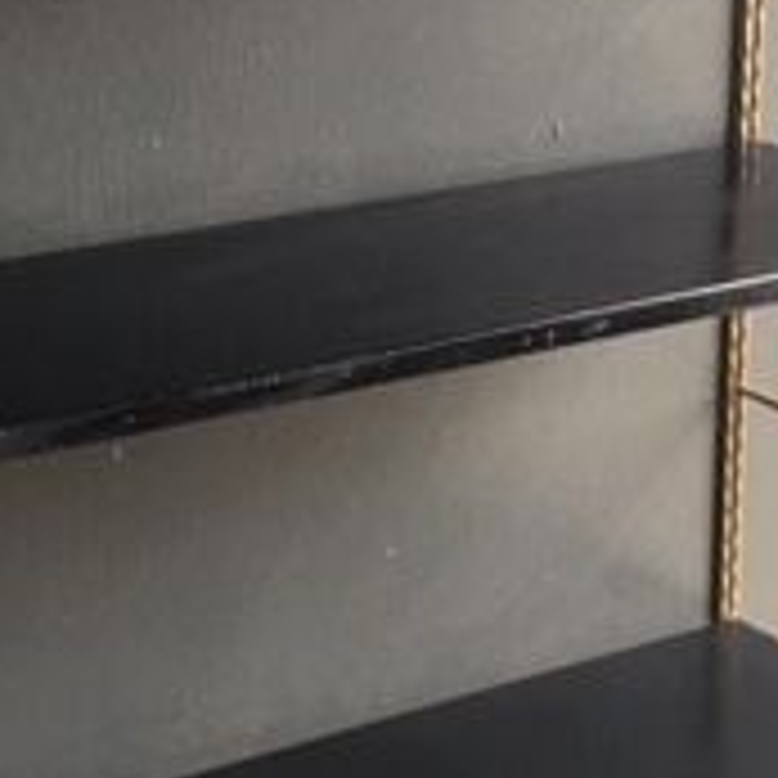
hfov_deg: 18.3
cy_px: 76
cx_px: 279
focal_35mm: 95
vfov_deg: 18.0
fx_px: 2416
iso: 125
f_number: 2.2
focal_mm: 4.15
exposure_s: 1/33
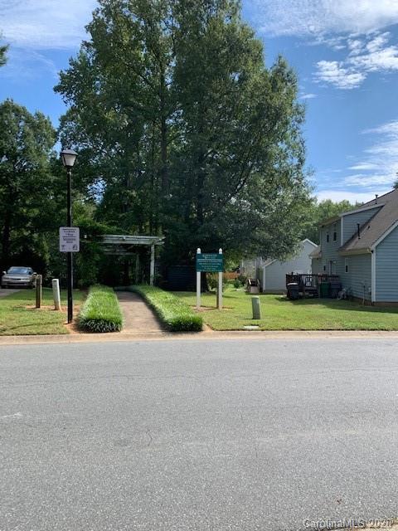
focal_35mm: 26
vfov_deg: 67.3
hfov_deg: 53.1
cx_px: 199
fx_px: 399
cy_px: 266
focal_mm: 4.25
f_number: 1.8
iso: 25
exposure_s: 1/822
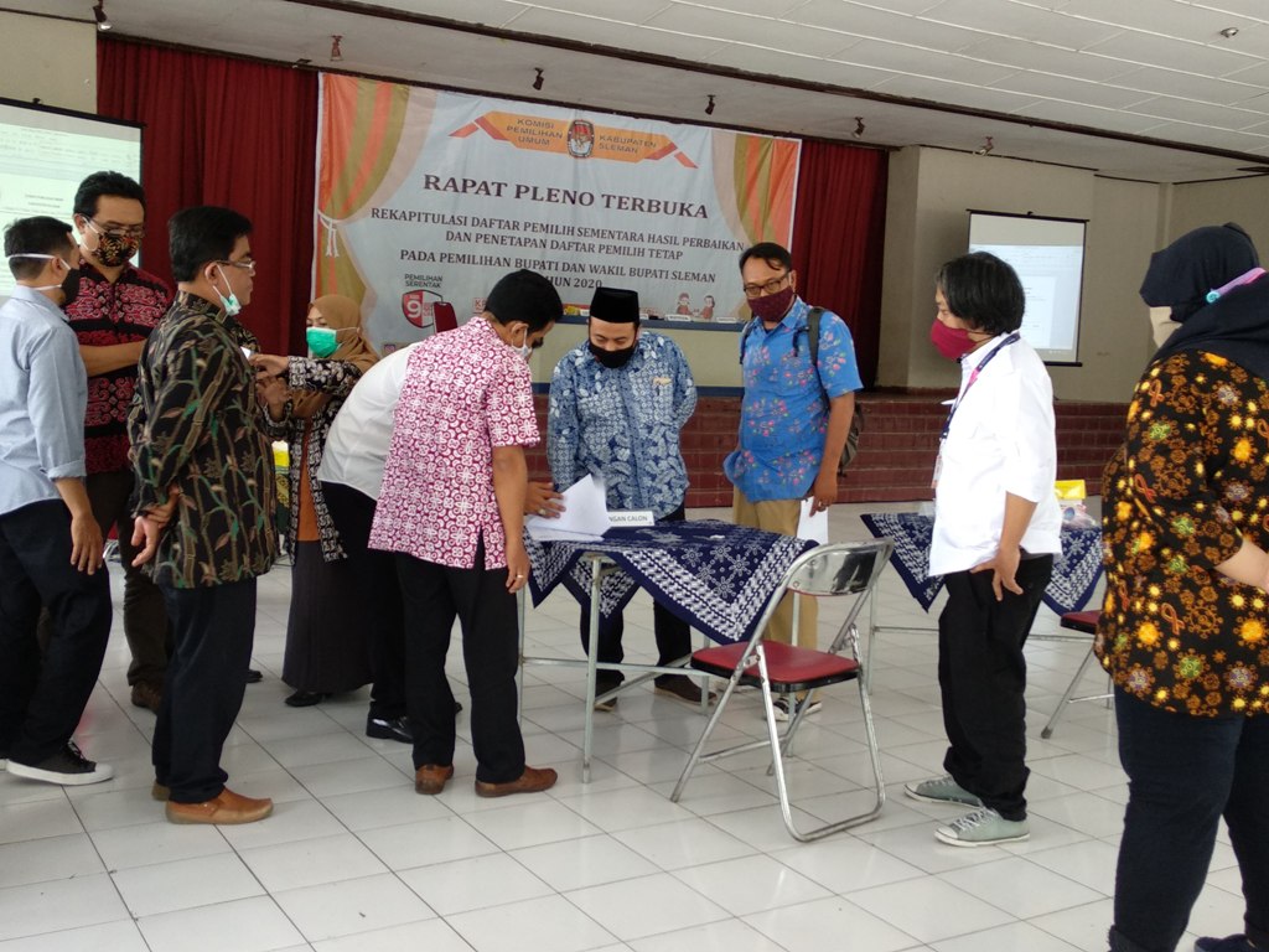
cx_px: 634
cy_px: 476
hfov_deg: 67.3
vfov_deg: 53.1
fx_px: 953
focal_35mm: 26
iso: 200
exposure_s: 1/50
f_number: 2.2
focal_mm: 3.81
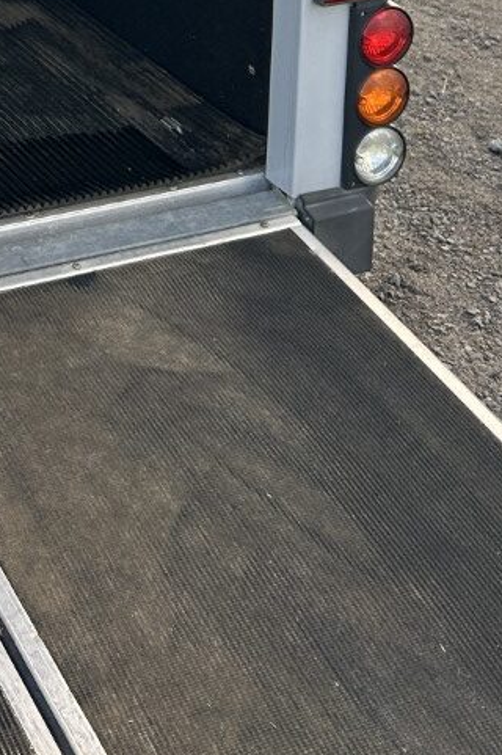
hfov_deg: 15.8
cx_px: -188
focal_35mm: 81
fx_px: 1697
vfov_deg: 21.3
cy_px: -359
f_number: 1.5
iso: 50
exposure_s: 1/493
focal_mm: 5.7
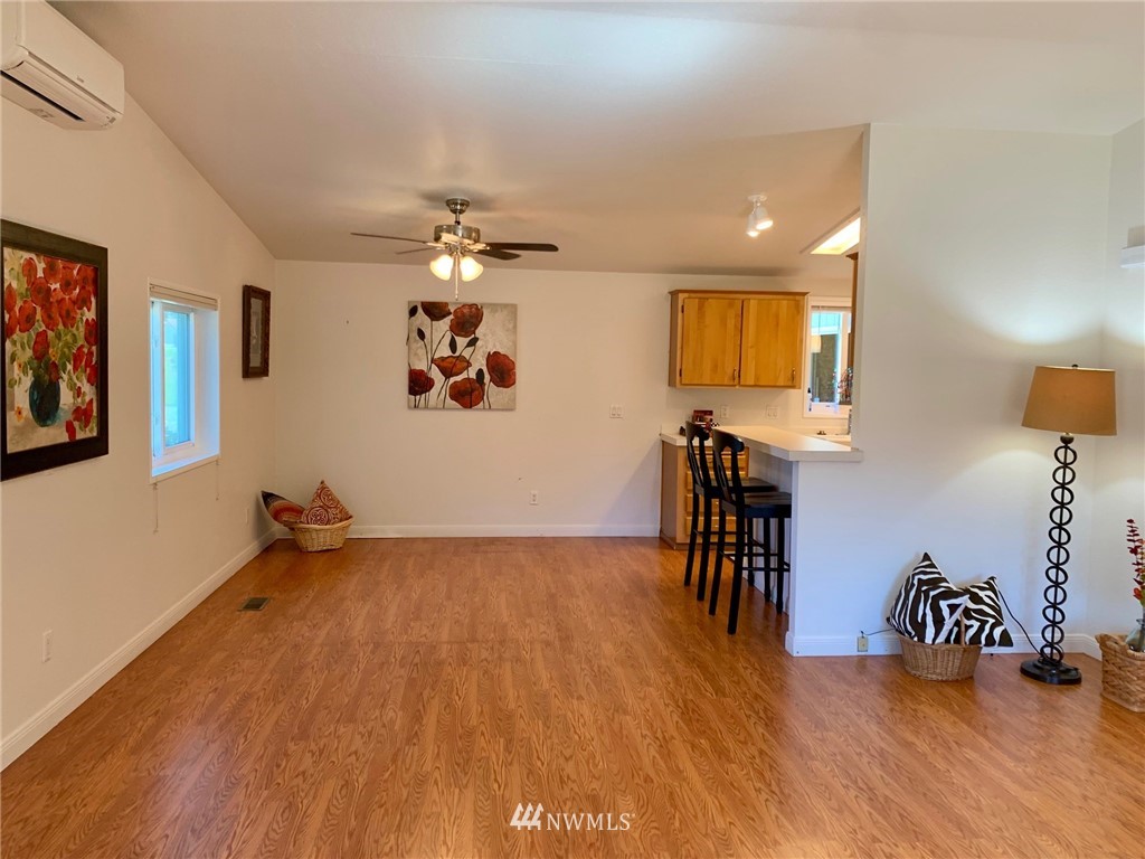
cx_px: 572
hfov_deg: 67.3
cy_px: 430
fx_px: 860
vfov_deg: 53.1
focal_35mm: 26
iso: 80
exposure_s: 1/60
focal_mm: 4.25
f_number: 1.8
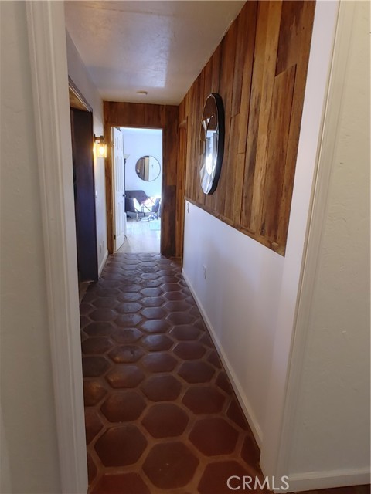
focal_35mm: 22
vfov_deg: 76.4
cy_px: 247
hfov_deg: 61.1
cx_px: 186
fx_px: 314
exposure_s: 1/24
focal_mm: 1.78
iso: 250
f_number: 1.9
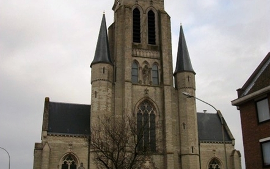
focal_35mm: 46
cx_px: 136
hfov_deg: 43.5
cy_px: 59
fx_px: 339
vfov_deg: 27.9
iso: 80
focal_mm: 5.7
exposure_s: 1/500
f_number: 2.9
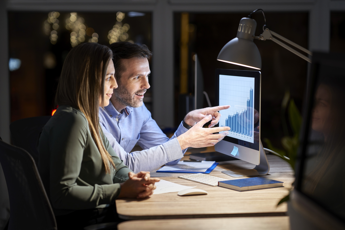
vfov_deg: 16.1
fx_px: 814
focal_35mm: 85
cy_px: 115
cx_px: 172
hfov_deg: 23.9
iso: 400
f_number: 2
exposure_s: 1/80
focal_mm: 85
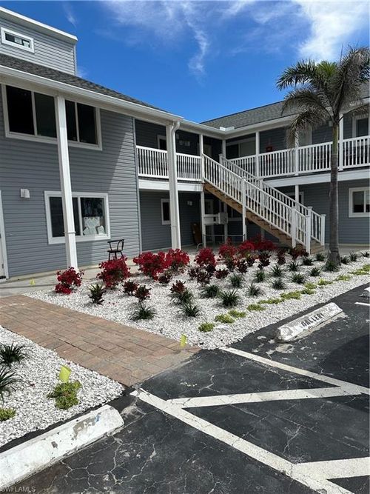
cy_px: 247
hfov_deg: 56.8
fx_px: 342
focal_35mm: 24
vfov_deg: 71.6
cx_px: 185
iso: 80
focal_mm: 6.86
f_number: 1.78
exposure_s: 1/5525
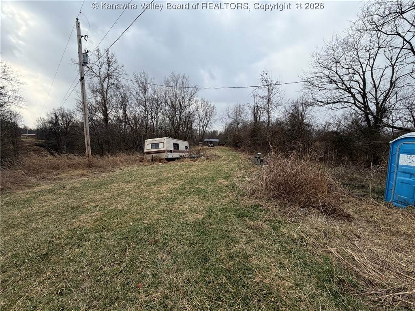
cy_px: 156
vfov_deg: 85.7
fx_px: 168
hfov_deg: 102.1
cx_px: 208
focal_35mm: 14
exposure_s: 1/751
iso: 40
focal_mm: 2.22
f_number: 2.2
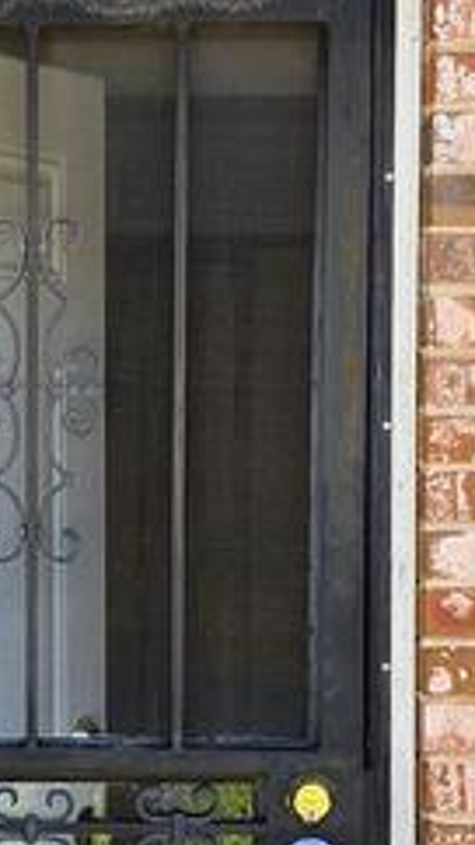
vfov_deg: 19.0
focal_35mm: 112
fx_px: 2510
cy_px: 622
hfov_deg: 10.8
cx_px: 84
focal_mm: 6.4
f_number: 1.8
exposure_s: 1/180
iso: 20
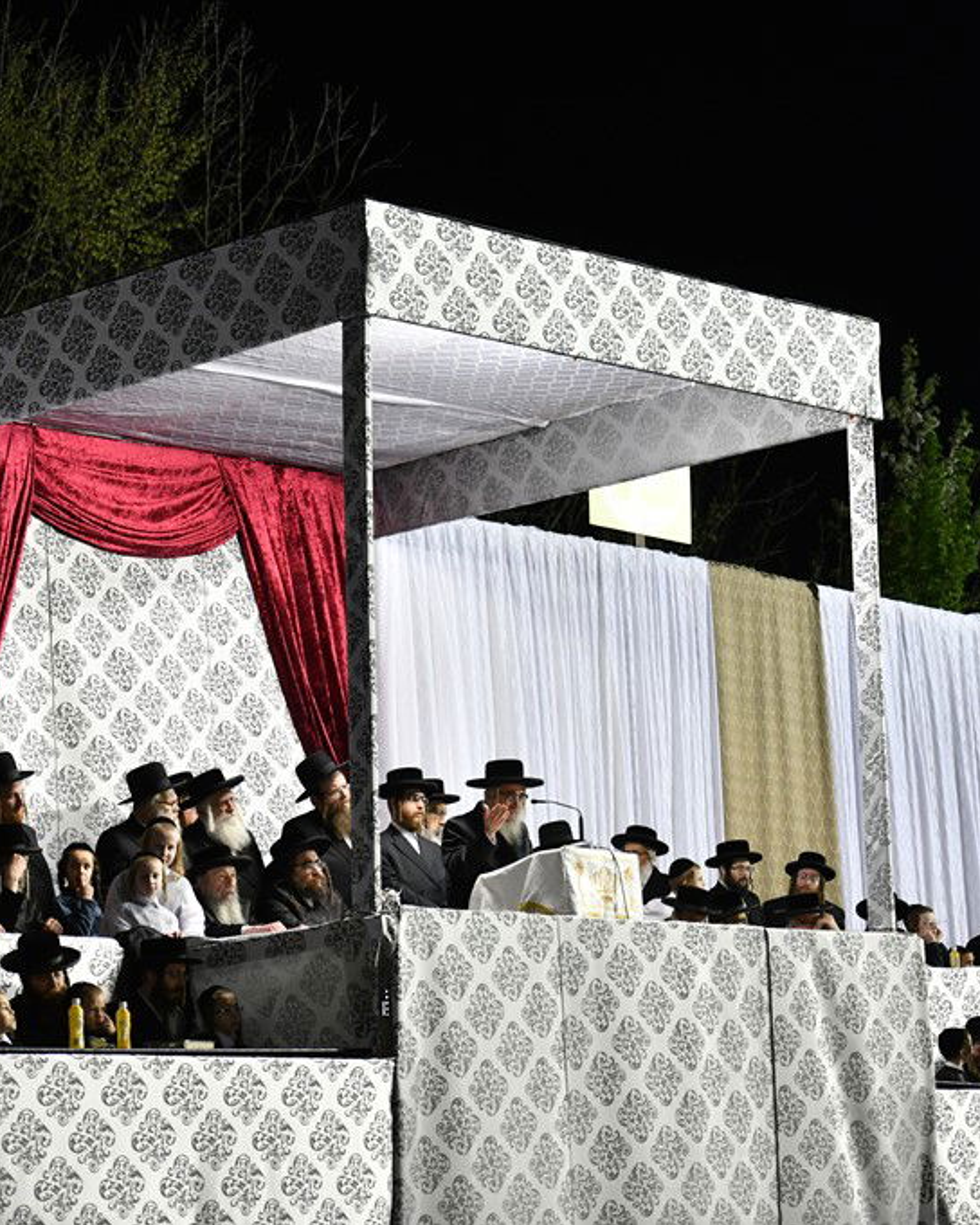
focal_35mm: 99
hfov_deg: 15.5
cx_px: 560
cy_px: 612
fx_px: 3589
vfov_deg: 19.4
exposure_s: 1/200
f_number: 2.8
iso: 1250
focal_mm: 70
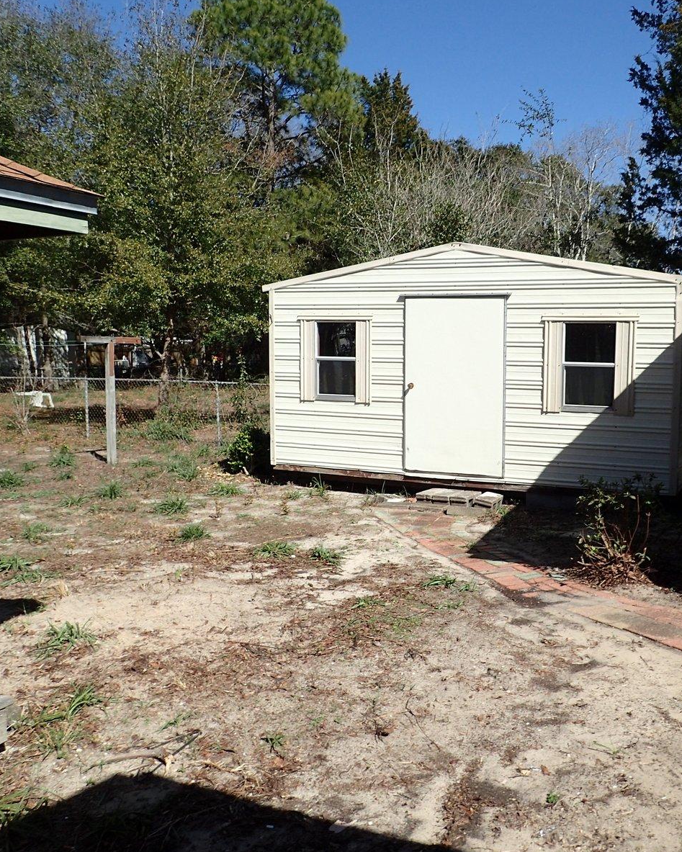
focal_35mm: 33
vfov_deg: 54.2
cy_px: 424
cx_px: 459
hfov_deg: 43.9
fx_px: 832
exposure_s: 1/200
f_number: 8
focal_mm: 4.5
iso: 100
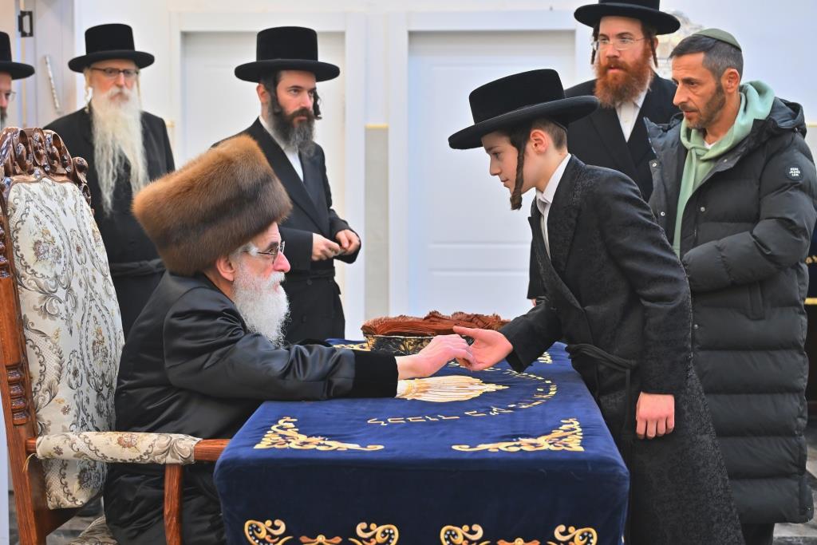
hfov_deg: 36.2
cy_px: 272
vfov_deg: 24.6
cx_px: 408
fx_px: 1248
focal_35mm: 55
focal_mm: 55
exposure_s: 1/250
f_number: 4
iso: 1000
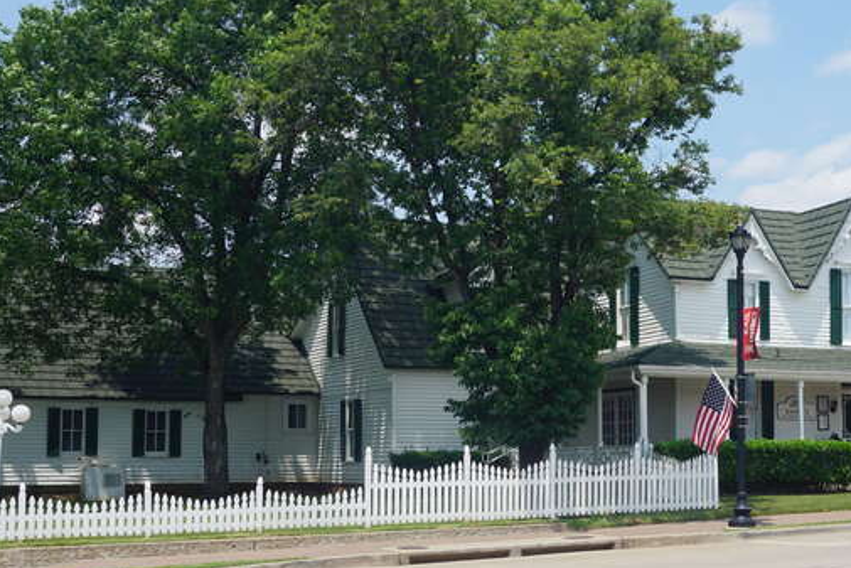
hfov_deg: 34.6
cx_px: 588
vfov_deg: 23.8
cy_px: 338
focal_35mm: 57
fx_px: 1348
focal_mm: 24
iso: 100
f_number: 11
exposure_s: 1/125
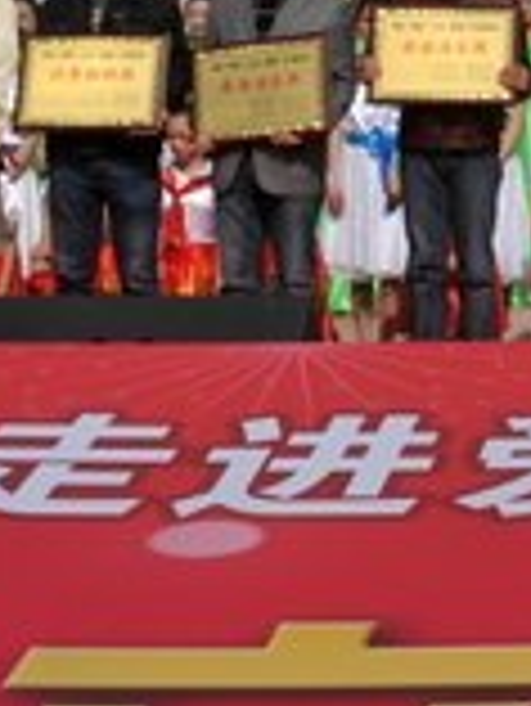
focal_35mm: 99
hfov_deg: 13.8
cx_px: 855
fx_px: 2022
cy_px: -173
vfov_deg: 18.6
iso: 200
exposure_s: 1/640
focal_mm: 18
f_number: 13
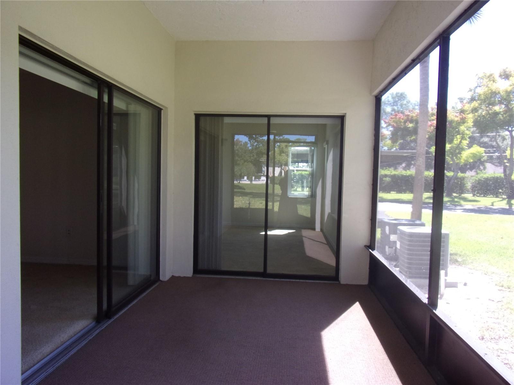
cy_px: 192
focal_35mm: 24
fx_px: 356
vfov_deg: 56.8
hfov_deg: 71.6
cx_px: 257
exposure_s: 1/100
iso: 80
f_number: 3.3
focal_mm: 4.3
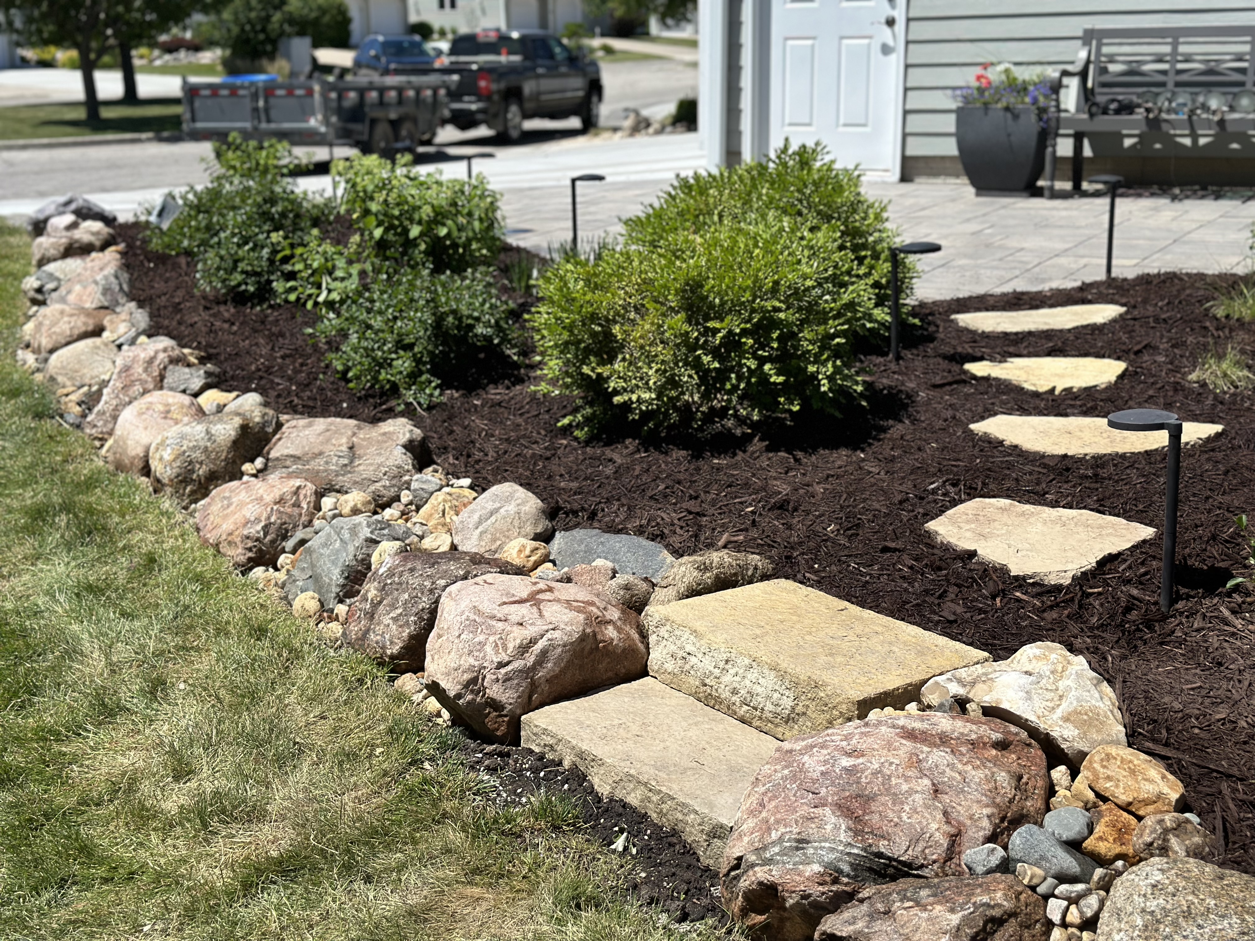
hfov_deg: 39.7
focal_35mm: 48
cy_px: 470
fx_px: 1740
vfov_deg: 30.3
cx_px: 628
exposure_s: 1/6211
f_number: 1.78
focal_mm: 6.86
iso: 100
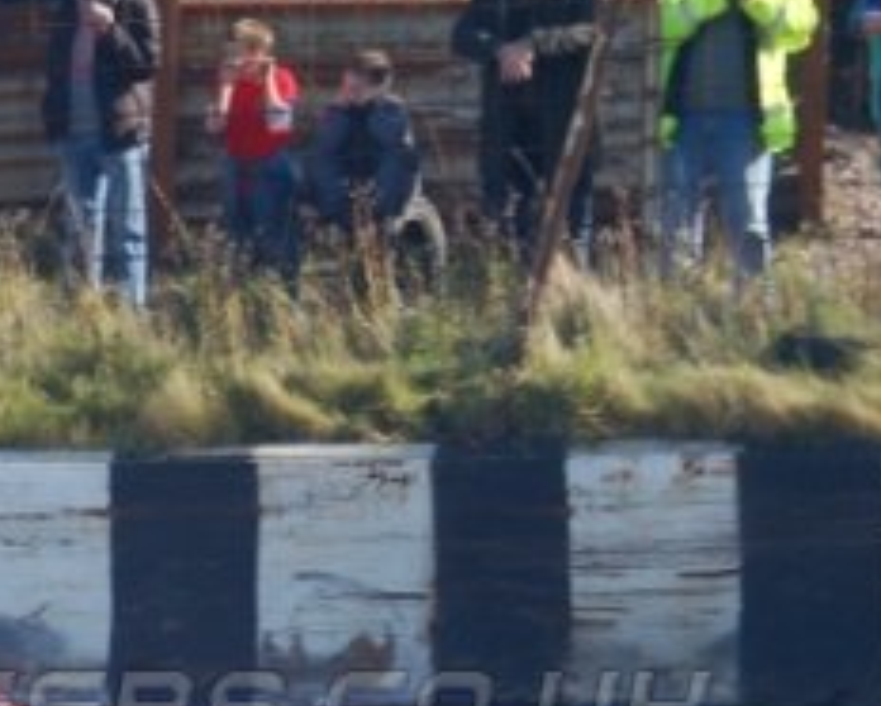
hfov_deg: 8.9
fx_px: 5566
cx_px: -319
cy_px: 721
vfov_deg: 7.2
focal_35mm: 213
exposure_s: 1/800
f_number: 5.3
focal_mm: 55
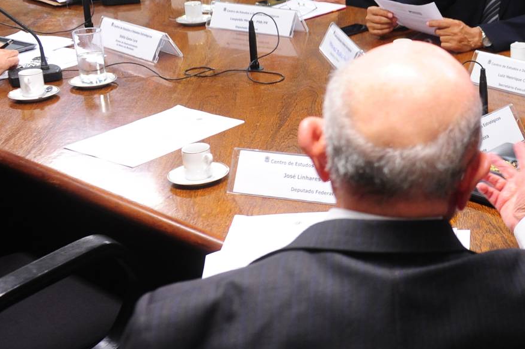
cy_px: 77
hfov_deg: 28.7
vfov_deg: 20.4
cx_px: 521
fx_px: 962
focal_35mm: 66
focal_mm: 32
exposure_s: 1/60
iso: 2000
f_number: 4.5
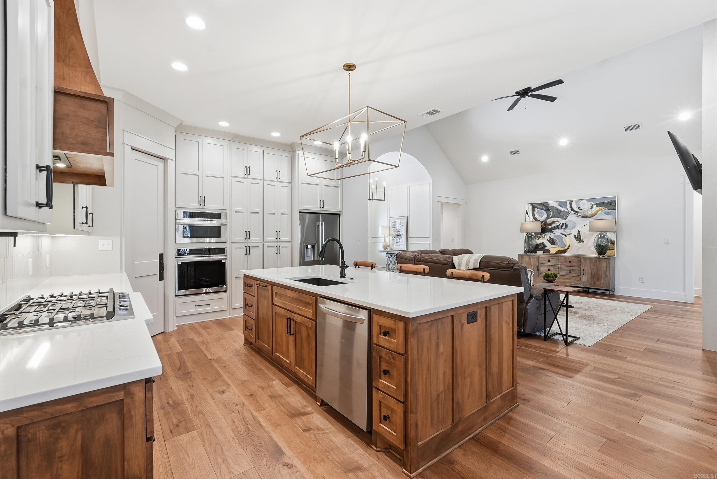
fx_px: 319
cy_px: 240
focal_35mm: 16
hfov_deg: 96.7
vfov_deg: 73.8
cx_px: 358
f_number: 9
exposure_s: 1/40
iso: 640
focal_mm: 16
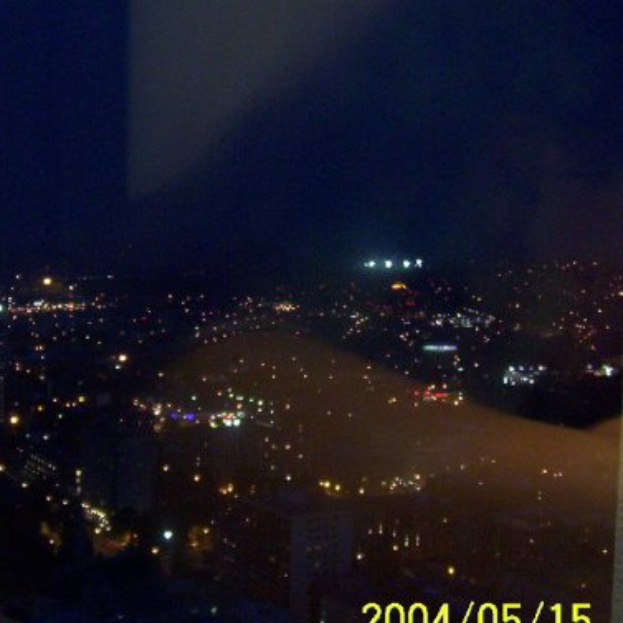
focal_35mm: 54
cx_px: 116
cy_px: 317
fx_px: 1100
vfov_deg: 31.6
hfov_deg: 30.8
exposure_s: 1/8
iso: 200
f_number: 2.76
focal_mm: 5.54
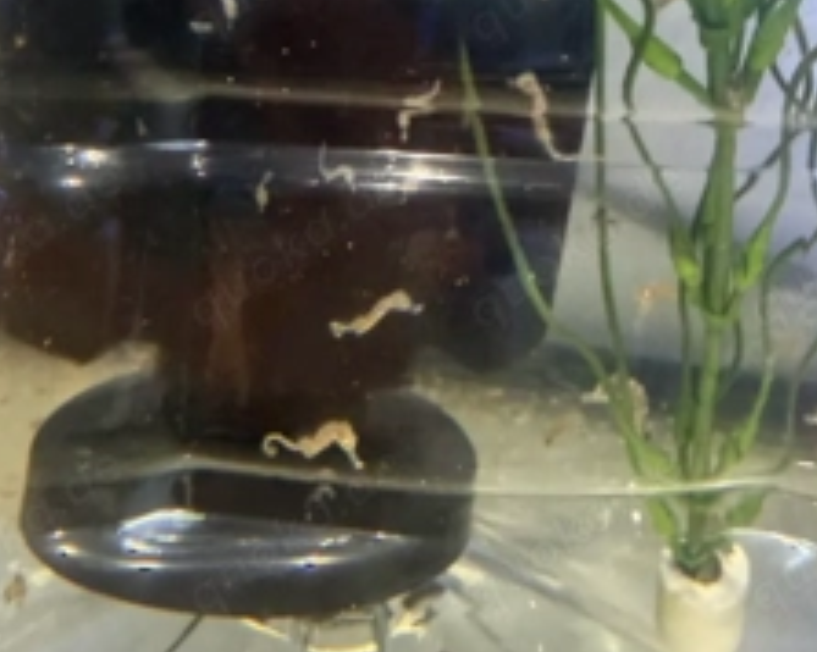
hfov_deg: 43.8
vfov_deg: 35.6
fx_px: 1015
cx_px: 374
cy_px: 286
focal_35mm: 42
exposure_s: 1/60
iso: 640
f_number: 2.2
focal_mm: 2.22
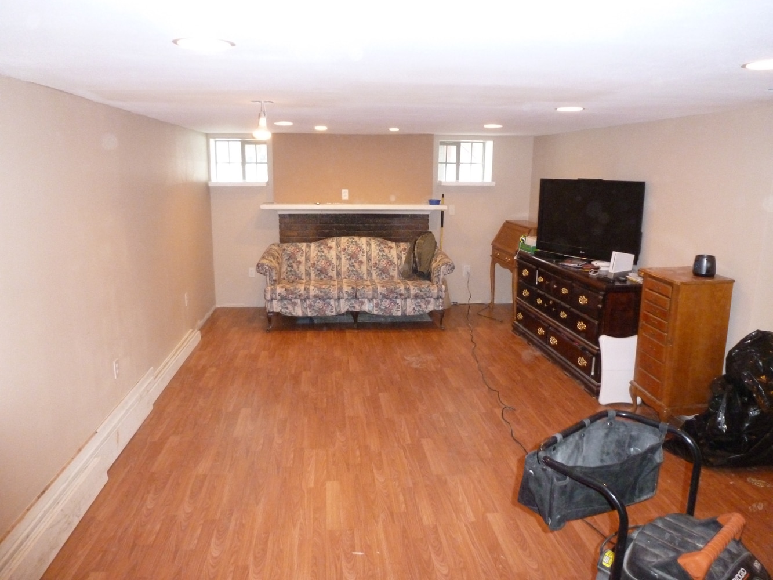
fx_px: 536
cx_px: 386
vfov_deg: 56.8
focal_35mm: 24
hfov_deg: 71.6
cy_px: 290
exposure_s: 1/60
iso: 640
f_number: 3.3
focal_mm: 4.3
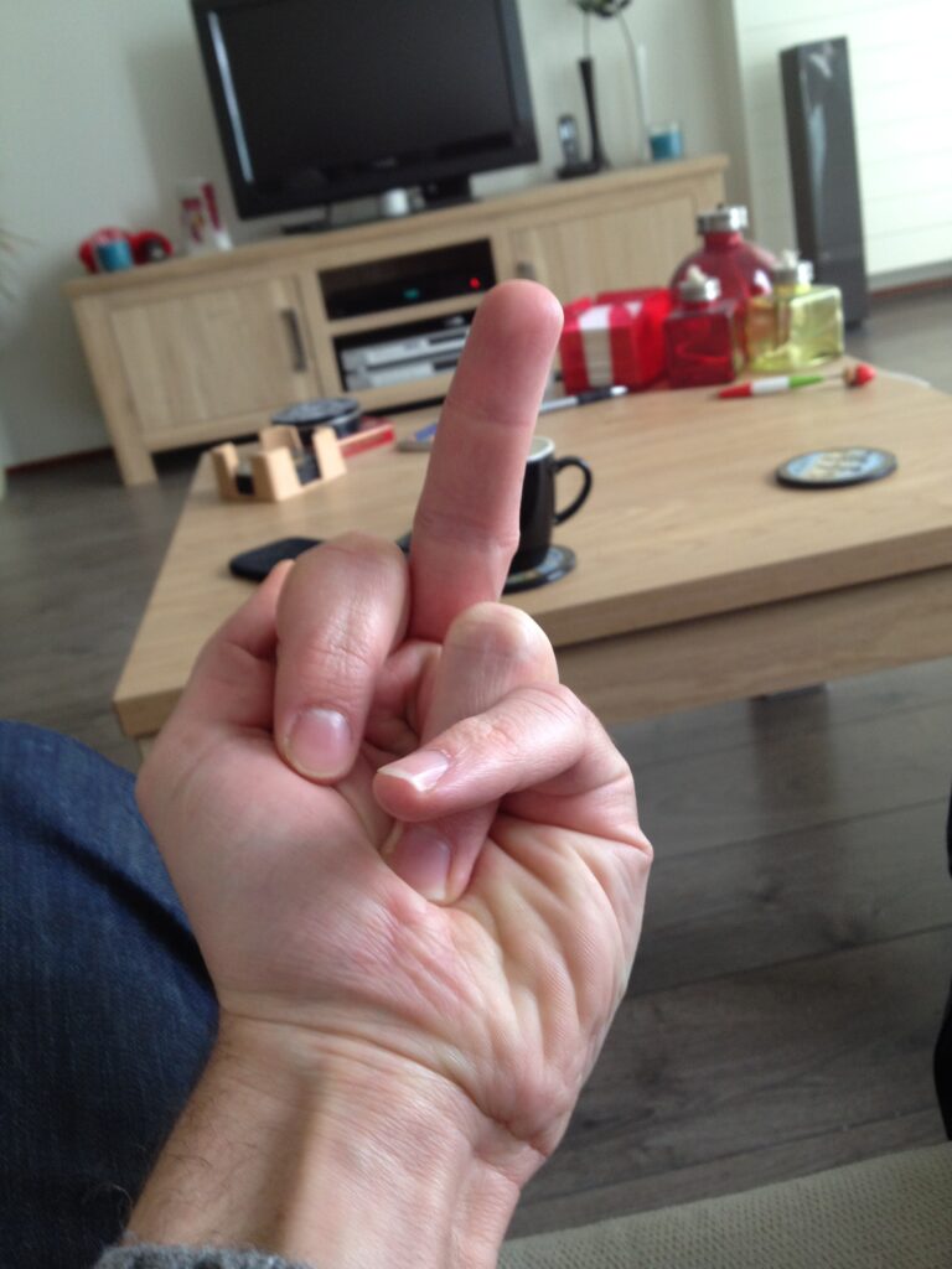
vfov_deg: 52.6
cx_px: 476
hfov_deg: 40.7
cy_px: 634
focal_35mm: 35
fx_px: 1283
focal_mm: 4.28
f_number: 2.4
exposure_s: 1/20
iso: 100
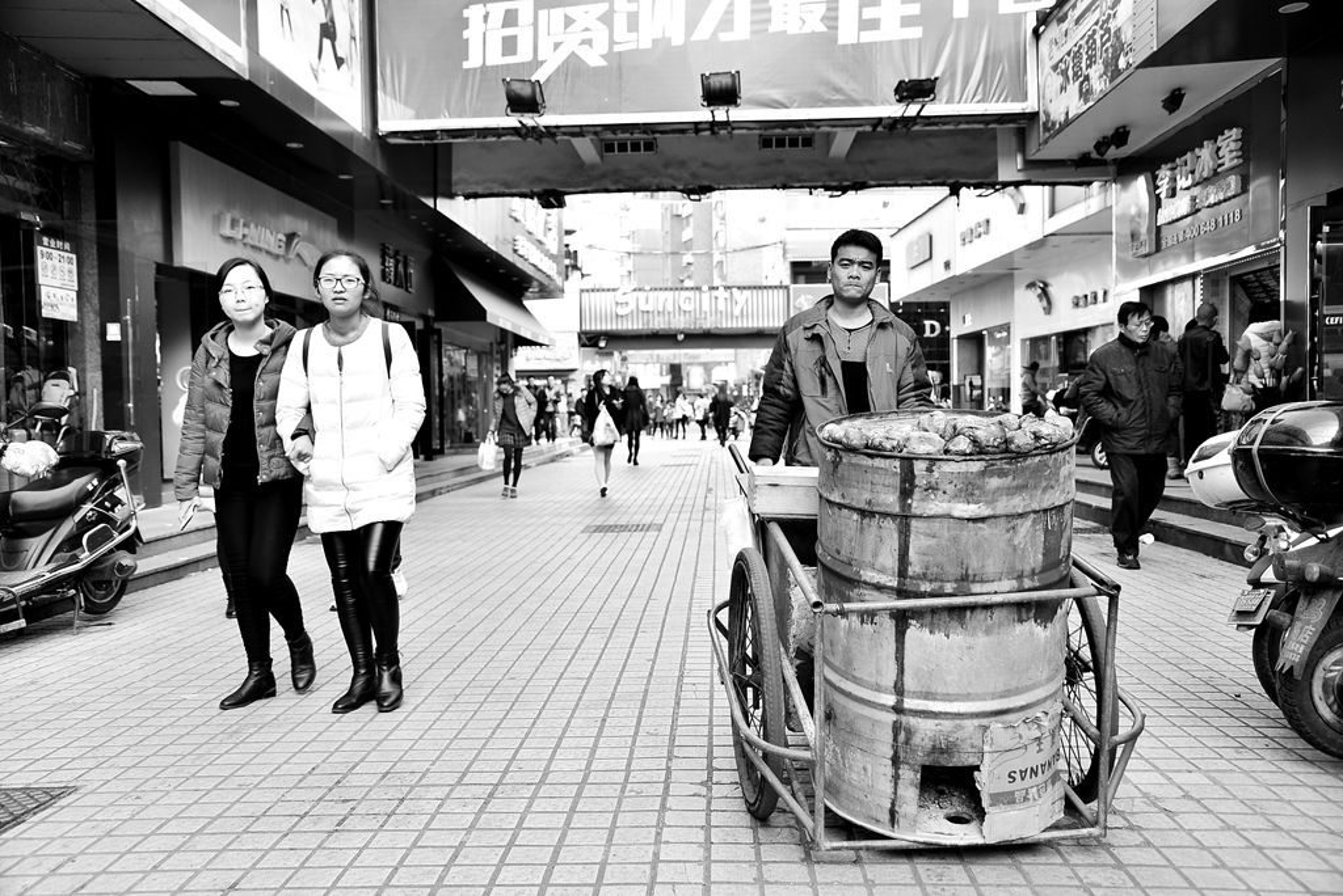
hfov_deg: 58.7
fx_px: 1194
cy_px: 448
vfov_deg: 41.2
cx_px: 672
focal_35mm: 32
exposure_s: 1/250
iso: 400
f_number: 4
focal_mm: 32
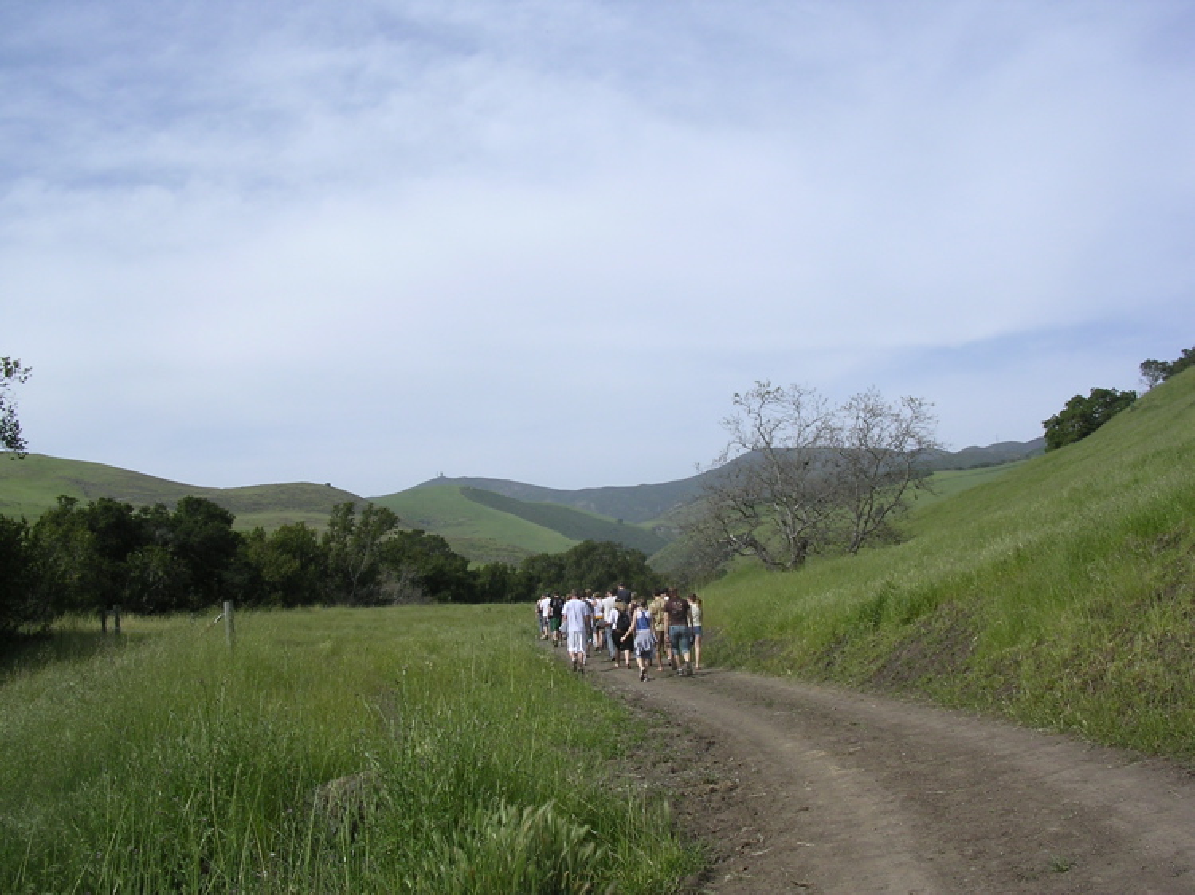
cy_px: 448
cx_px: 598
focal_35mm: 38
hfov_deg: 49.0
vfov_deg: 37.7
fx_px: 1311
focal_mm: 5.8
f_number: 5.6
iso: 100
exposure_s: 1/345
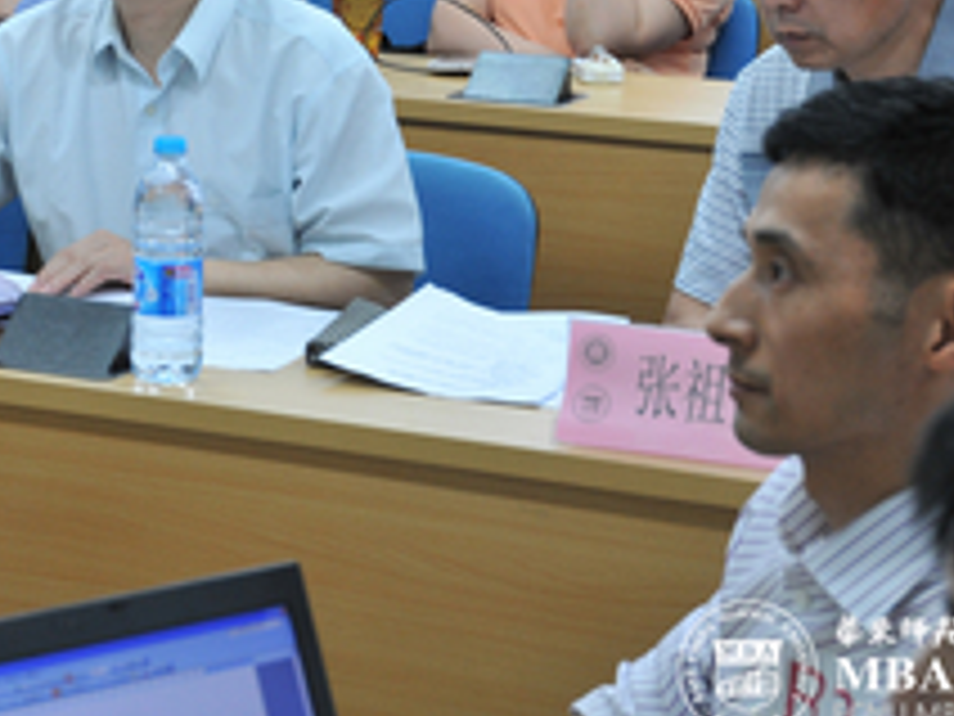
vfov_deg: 12.7
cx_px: 225
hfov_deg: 16.9
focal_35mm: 116
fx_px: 3197
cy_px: 113
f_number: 4.2
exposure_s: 1/30
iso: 400
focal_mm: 38
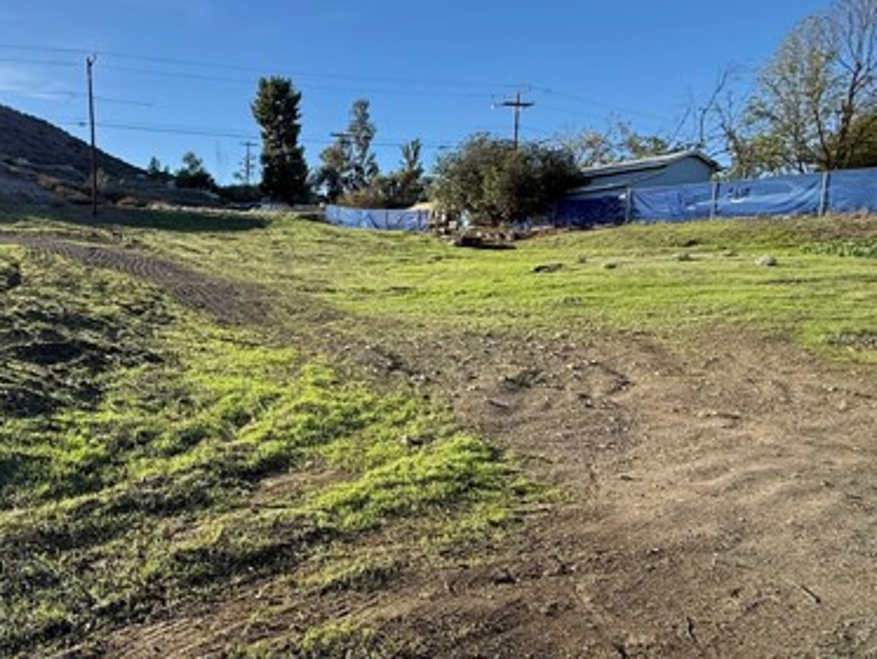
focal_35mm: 24
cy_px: 355
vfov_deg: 56.8
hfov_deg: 64.8
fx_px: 608
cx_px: 167
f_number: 2.2
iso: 64
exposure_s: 1/901
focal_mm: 2.22
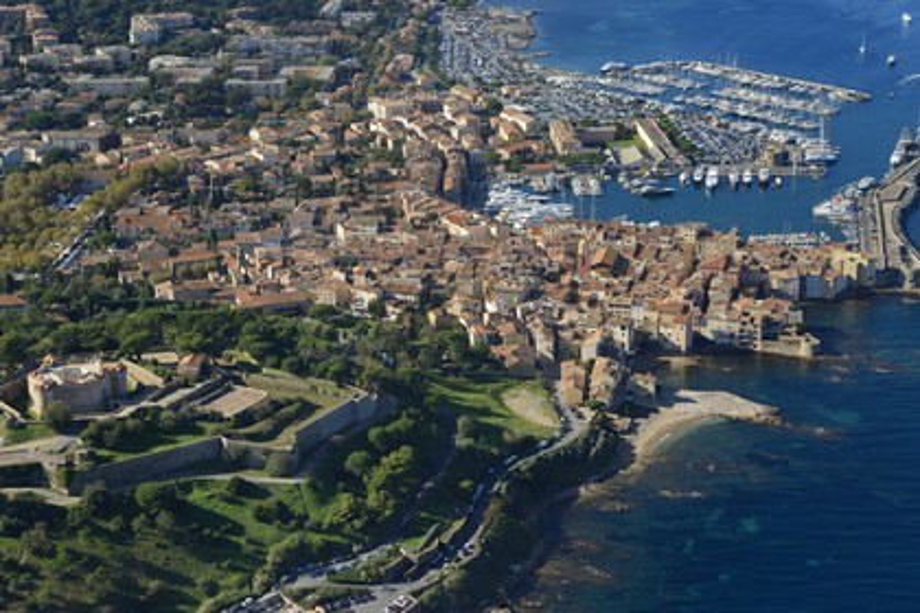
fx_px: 1789
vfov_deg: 19.5
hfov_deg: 28.8
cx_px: 460
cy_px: 306
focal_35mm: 70
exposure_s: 1/1600
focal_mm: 70
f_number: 8
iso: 800
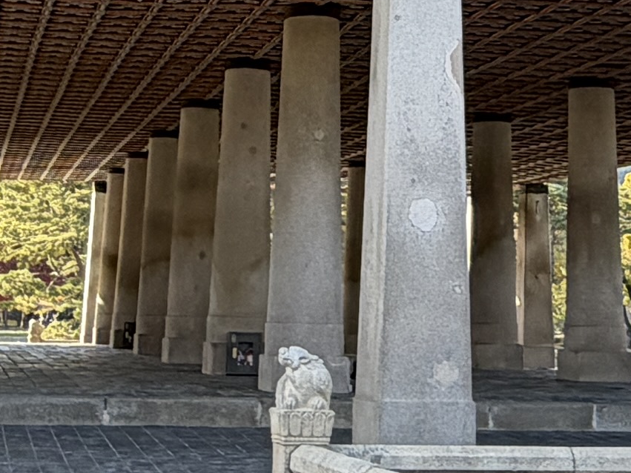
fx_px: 1713
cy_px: -99
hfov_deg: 20.9
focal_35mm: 94
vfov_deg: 15.2
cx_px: 344
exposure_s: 1/296
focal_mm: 2.22
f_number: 2.2
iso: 50
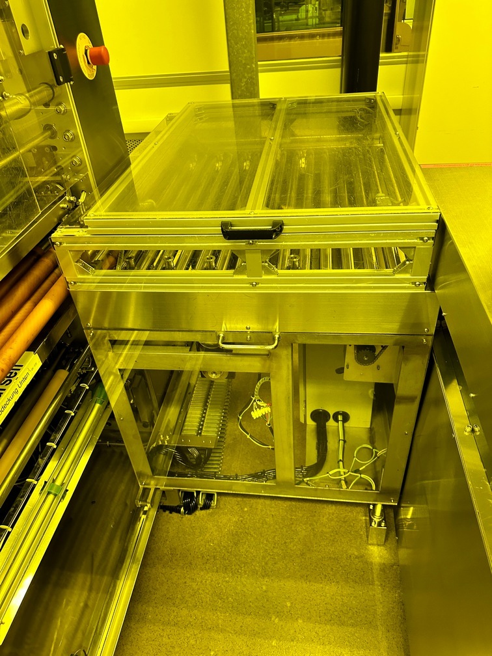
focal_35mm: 24
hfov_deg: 56.8
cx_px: 246
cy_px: 328
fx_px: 455
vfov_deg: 71.6
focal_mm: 6.86
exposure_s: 1/50
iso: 400
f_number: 1.78
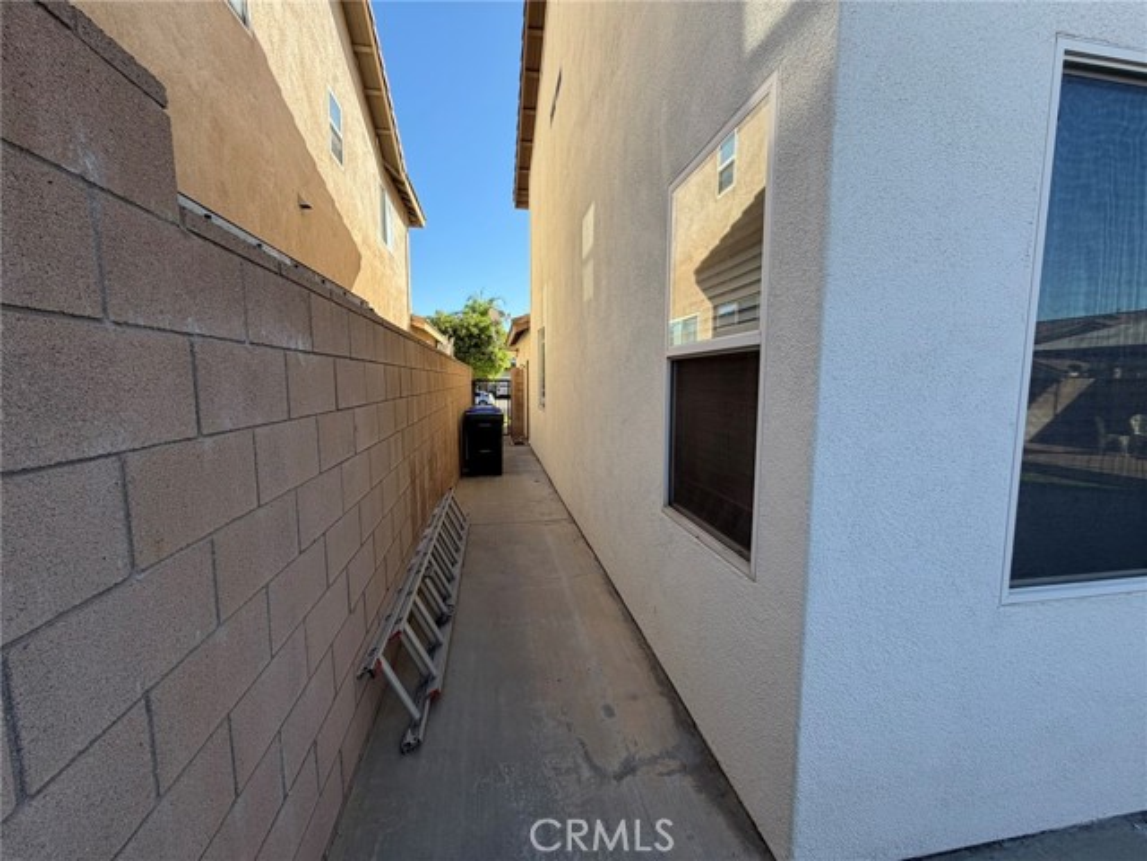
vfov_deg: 85.7
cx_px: 574
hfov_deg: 102.1
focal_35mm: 14
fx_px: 464
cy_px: 430
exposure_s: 1/502
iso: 40
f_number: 2.2
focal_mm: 2.22
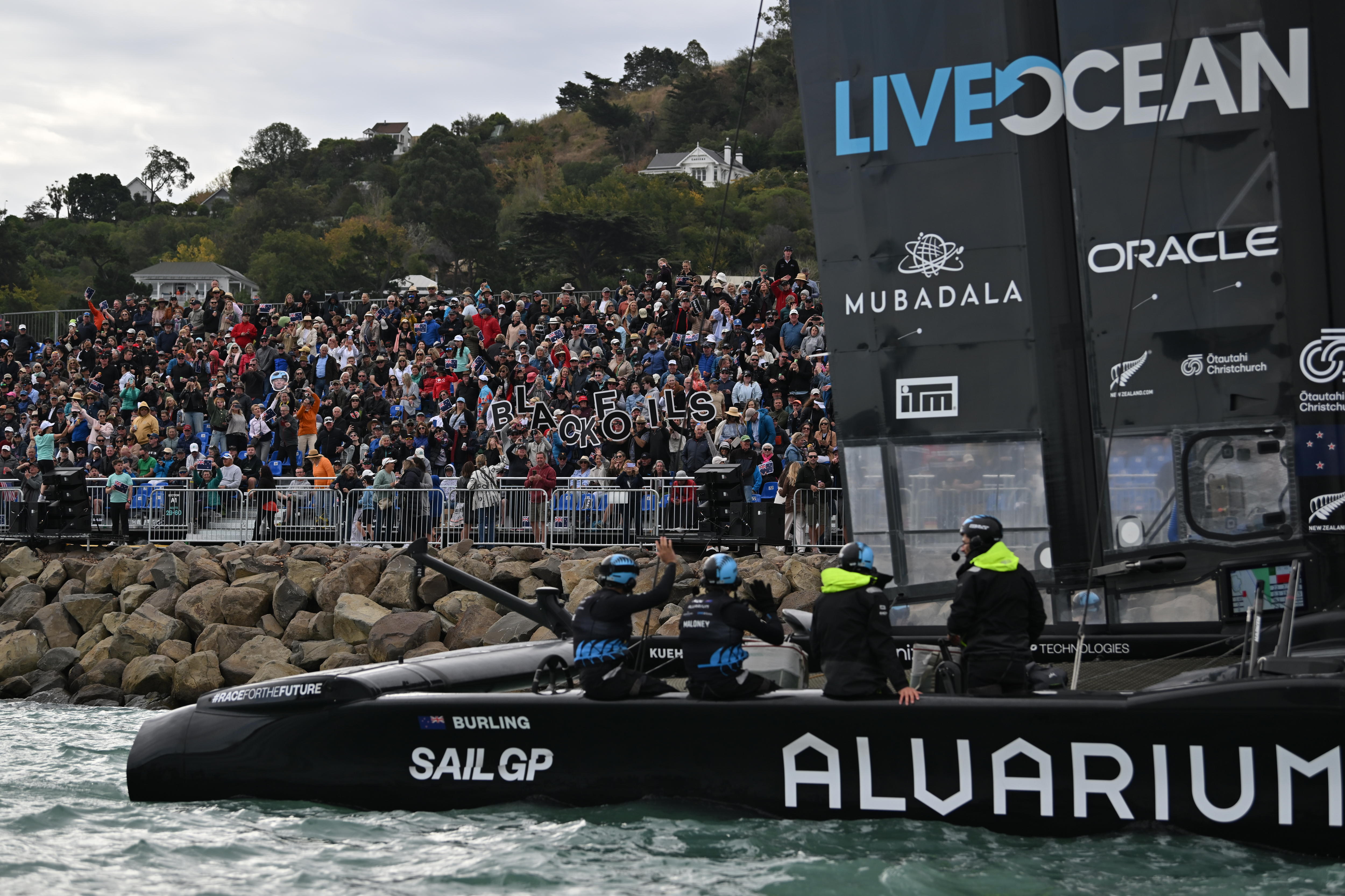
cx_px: 672
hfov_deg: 21.5
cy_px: 448
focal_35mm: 95
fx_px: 3549
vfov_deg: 14.4
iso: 160
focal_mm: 95
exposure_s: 1/1600
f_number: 4
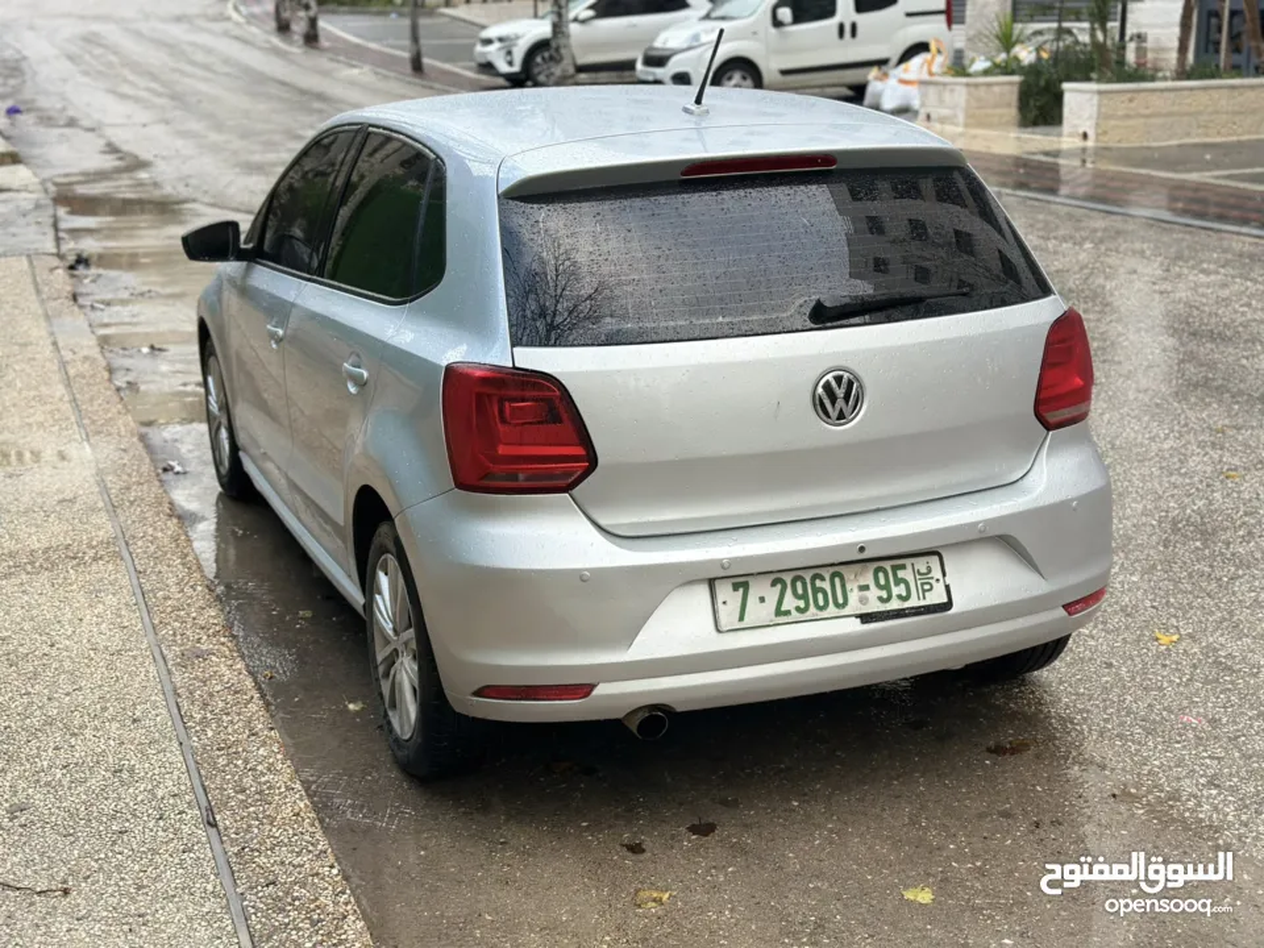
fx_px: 1753
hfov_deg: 39.7
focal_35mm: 48
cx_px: 632
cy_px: 474
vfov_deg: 30.3
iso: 80
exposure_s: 1/243
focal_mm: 6.86
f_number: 1.78
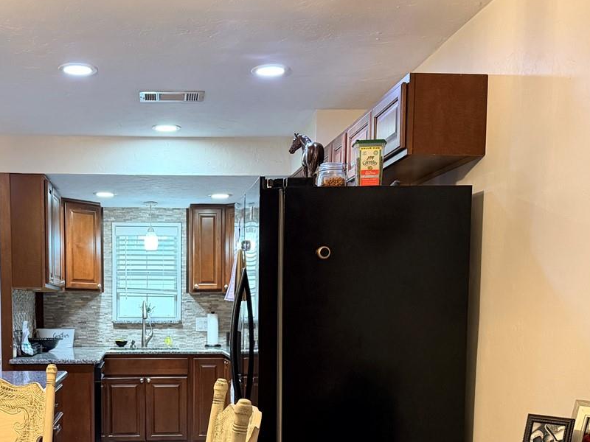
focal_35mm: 48
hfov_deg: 39.1
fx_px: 818
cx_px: 187
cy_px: 366
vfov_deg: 29.4
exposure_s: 1/60
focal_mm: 6.76
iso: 500
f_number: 1.78
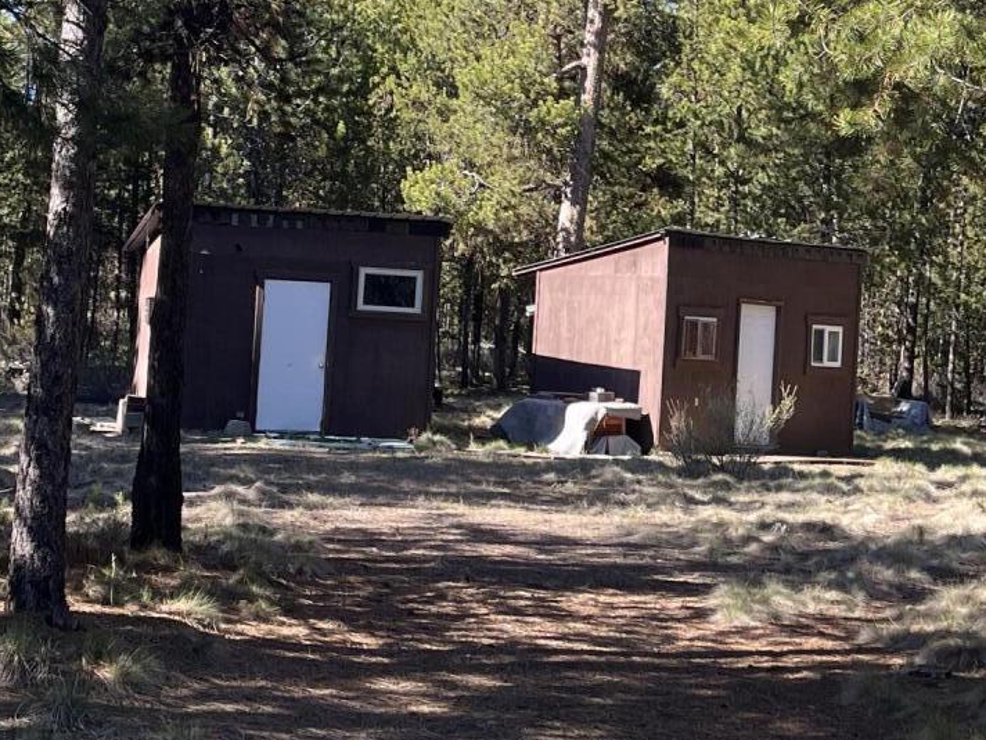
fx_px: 2079
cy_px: 170
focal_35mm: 73
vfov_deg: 20.0
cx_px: 482
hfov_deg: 26.7
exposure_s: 1/577
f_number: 1.6
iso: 50
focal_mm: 5.1
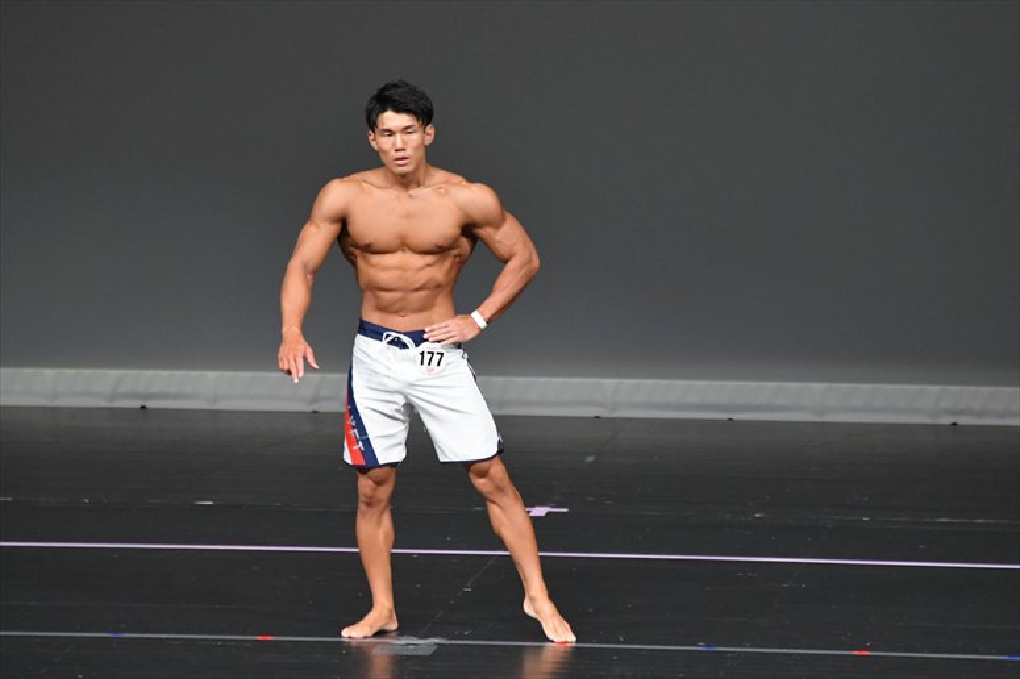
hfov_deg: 6.0
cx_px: 510
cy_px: 340
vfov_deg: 4.0
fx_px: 9770
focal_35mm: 345
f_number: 5.6
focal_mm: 230
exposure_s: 1/400
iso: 4000
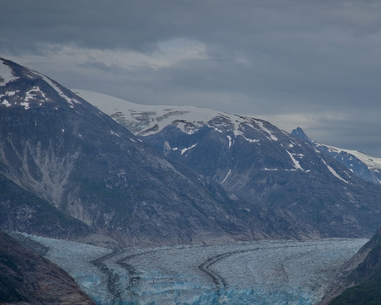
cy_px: 163
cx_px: 268
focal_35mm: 169
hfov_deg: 11.4
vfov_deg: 9.1
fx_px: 1906
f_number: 9
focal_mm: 120
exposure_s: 1/320
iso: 100
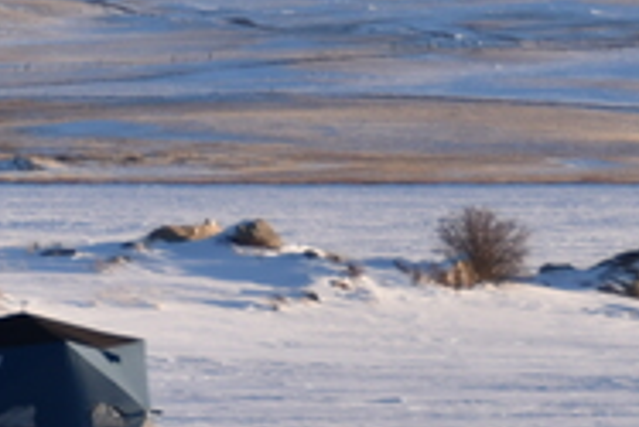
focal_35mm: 924
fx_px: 16413
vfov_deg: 1.5
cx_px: 157
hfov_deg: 2.2
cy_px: 171
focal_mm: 135
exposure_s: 1/320
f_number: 5.6
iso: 100
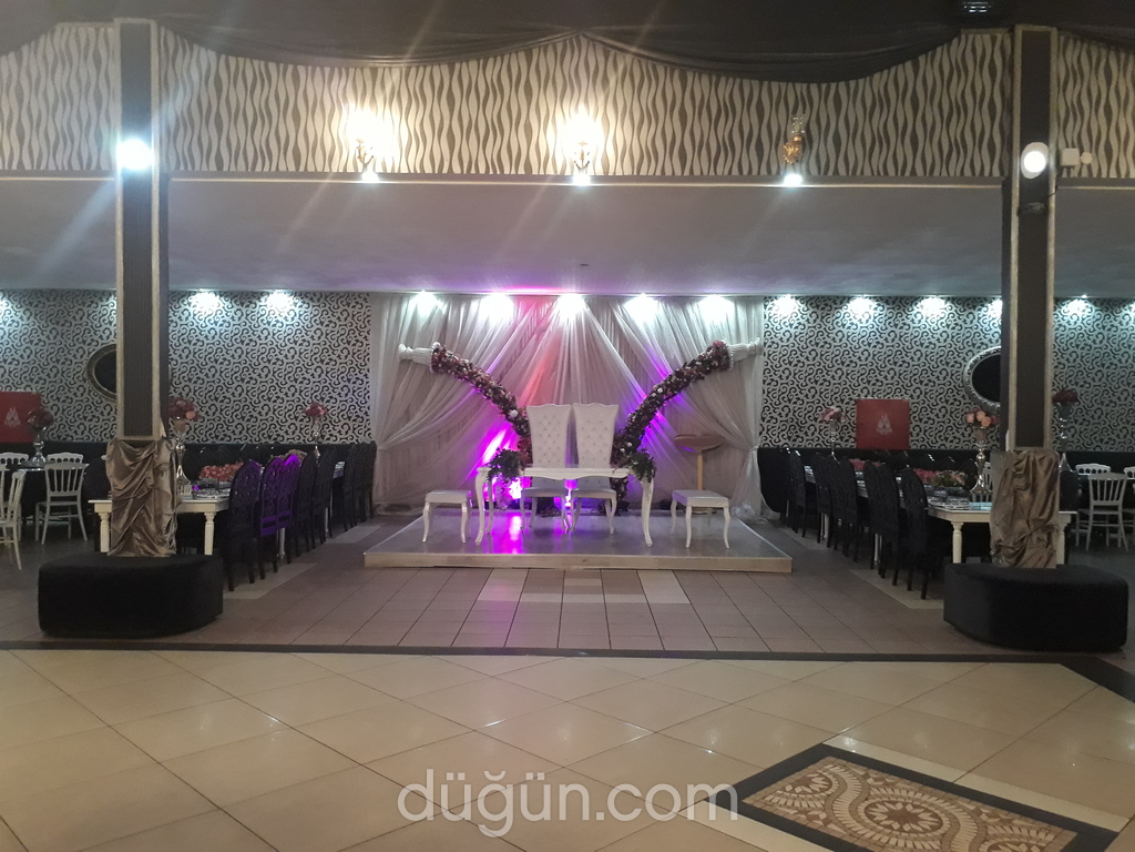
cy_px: 426
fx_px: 885
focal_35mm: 27
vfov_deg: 51.4
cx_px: 568
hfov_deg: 65.3
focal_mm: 3.6
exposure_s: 1/17
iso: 320
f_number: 1.9
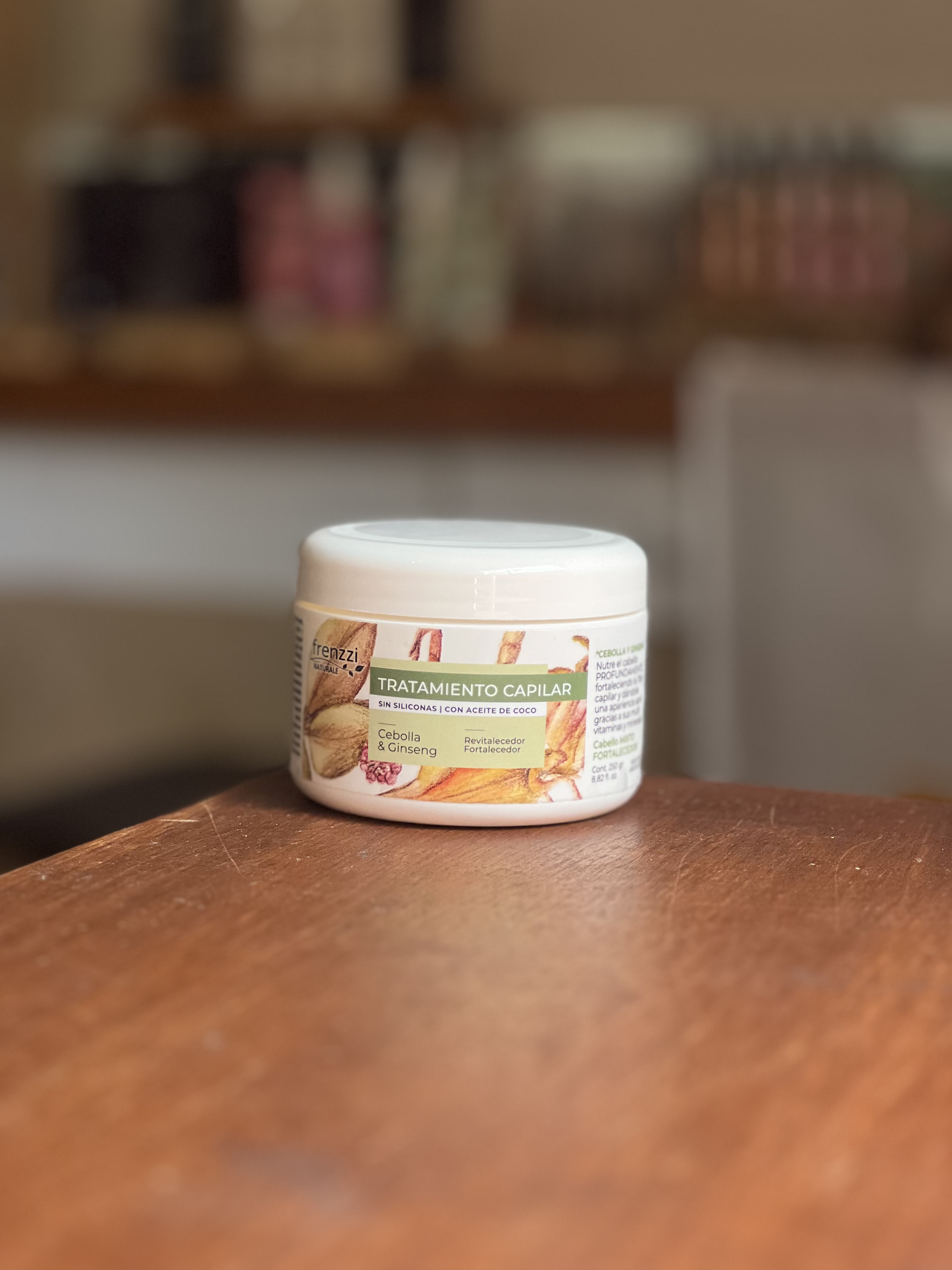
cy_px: 635
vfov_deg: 25.0
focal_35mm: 78
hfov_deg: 18.9
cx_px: 474
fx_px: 2860
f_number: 2.8
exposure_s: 1/121
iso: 125
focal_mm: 9
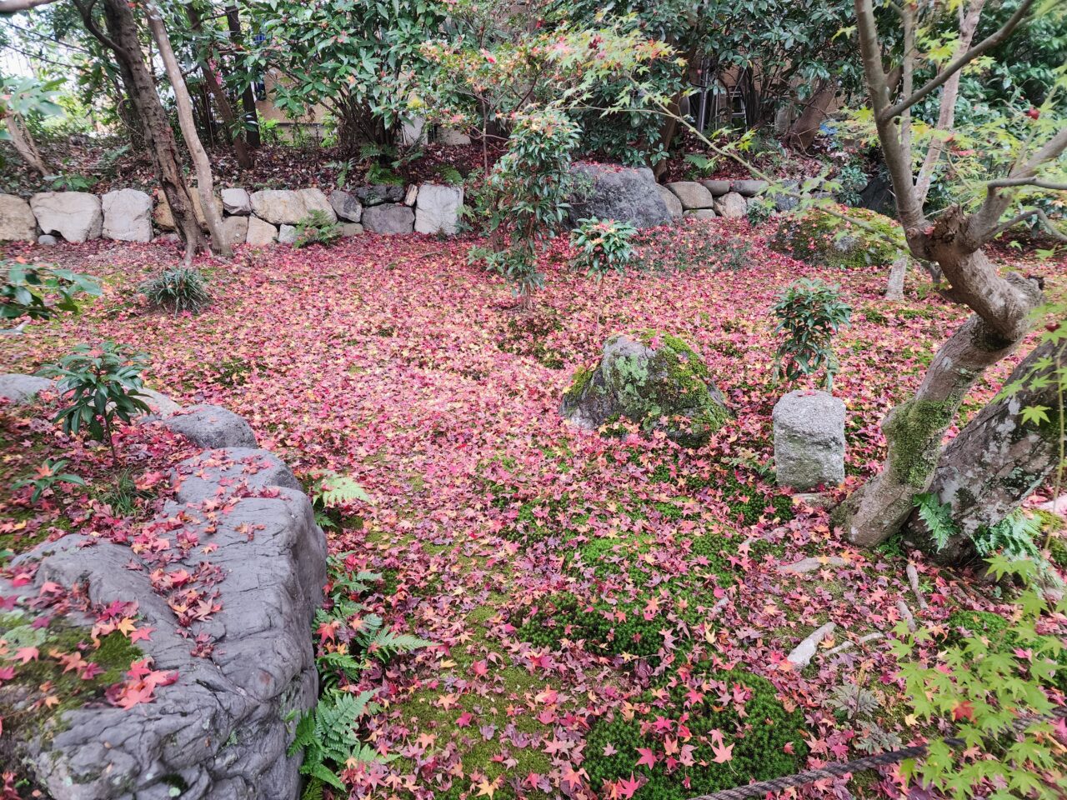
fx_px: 709
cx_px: 534
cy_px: 400
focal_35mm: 23
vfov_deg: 58.9
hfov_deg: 73.9
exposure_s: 1/100
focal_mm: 6.4
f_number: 1.8
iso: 250
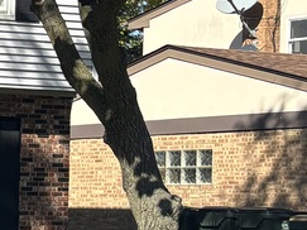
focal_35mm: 154
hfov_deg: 10.1
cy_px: 209
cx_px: -567
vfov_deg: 9.6
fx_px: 1365
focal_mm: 5.96
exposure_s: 1/2024
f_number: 1.6
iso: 50
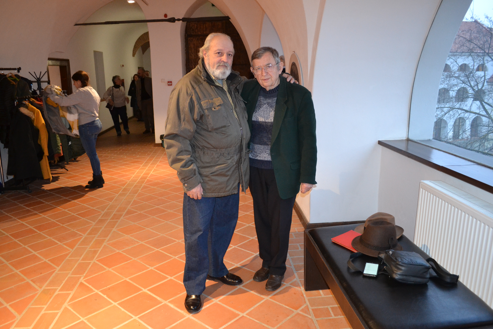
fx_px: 370
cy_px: 164
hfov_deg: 67.4
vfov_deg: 47.9
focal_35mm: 27
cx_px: 246
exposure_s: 1/60
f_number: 3.5
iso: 2000
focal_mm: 18
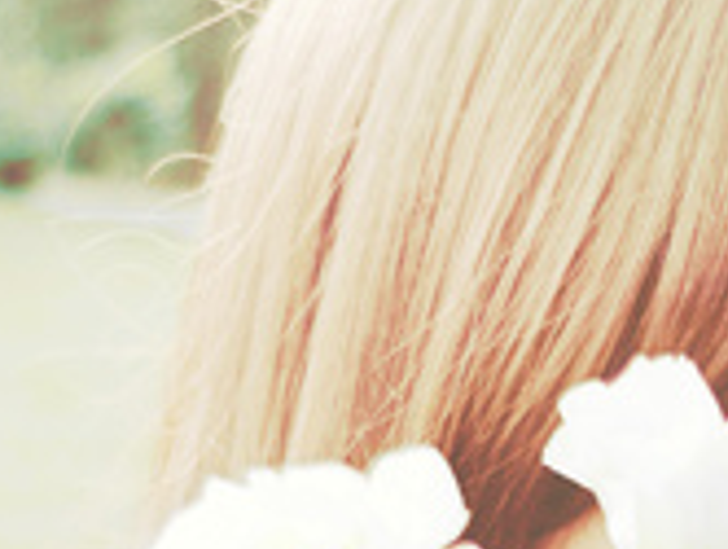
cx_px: 906
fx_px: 4444
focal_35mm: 211
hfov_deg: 9.2
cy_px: 966
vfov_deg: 6.9
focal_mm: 38
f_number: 3.8
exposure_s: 1/100
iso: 200
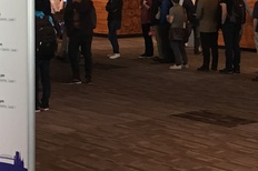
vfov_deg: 12.9
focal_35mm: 105
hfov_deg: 19.1
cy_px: 21
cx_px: 241
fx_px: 751
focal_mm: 4.15
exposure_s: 1/15
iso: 64
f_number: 2.2
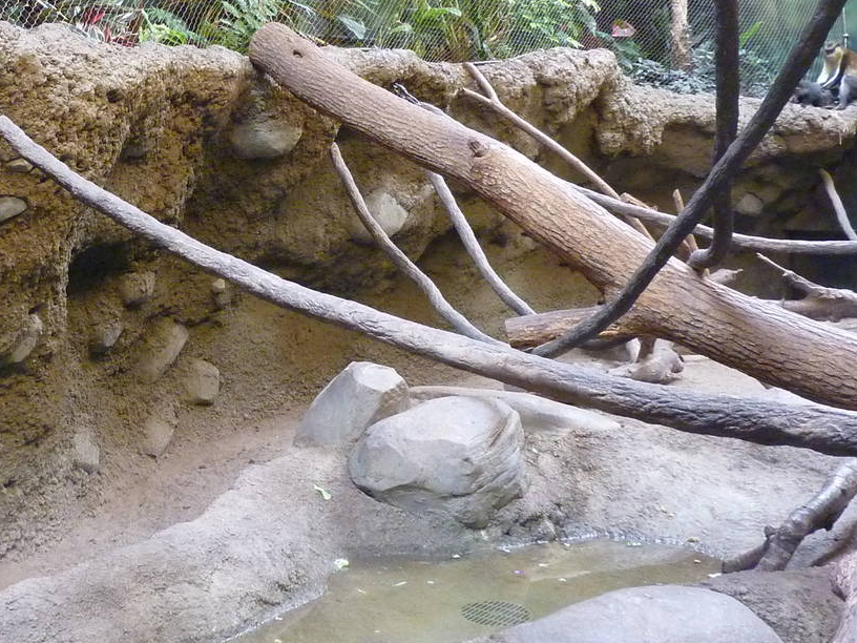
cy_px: 166
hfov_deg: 37.5
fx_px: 1213
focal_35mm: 49
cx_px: 172
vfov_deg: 29.2
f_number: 3.3
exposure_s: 1/20
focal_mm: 4.1
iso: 400
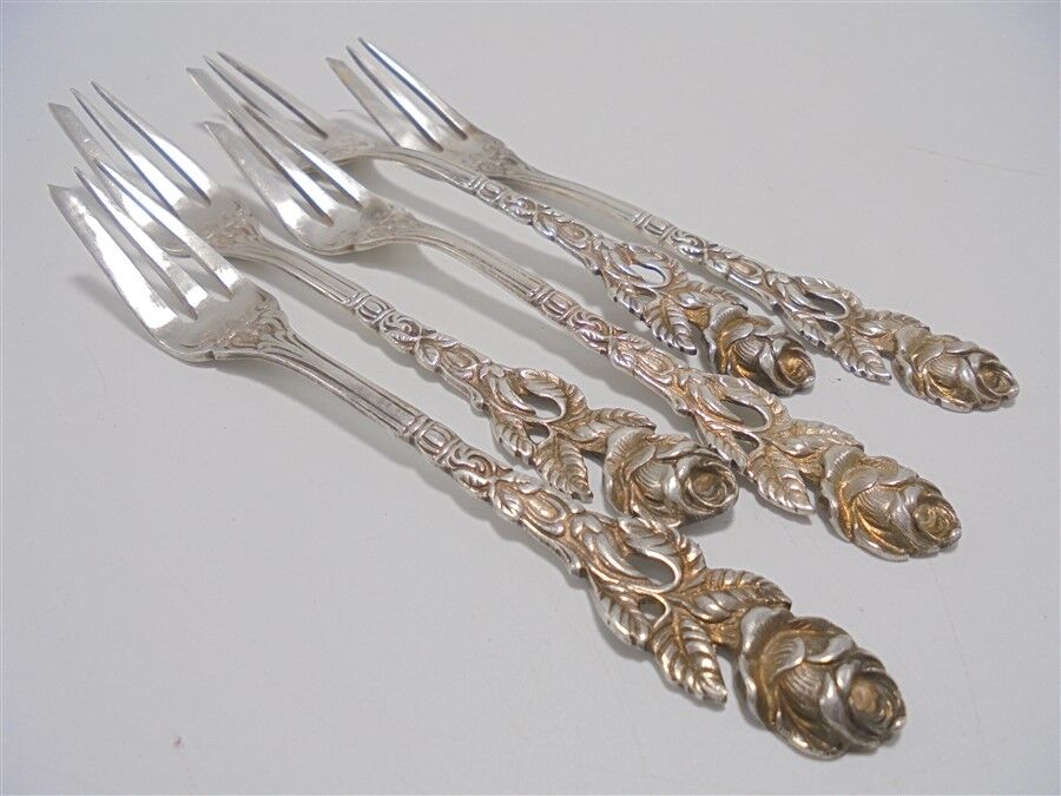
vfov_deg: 53.1
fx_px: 797
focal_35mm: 26
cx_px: 530
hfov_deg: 67.3
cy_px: 398
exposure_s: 1/100
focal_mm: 4.6
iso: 100
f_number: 3.5
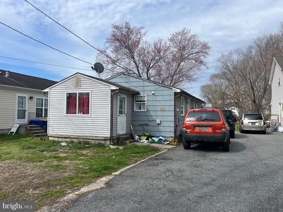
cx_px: 142
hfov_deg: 67.3
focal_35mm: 26
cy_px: 106
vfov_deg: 53.1
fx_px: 213
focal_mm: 5.7
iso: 50
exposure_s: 1/4831
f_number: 1.5
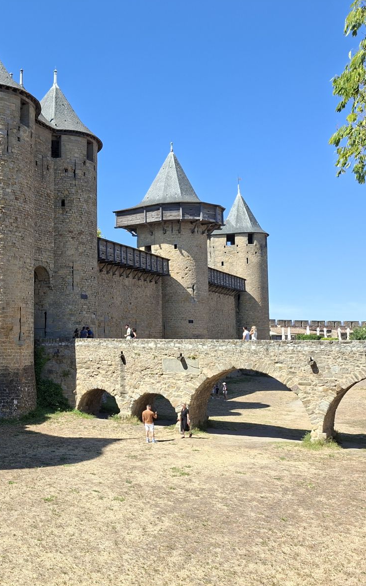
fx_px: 527
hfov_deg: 34.9
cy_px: 292
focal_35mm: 33
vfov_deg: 58.1
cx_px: 1
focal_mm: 5.54
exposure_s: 1/1086
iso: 50
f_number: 1.8
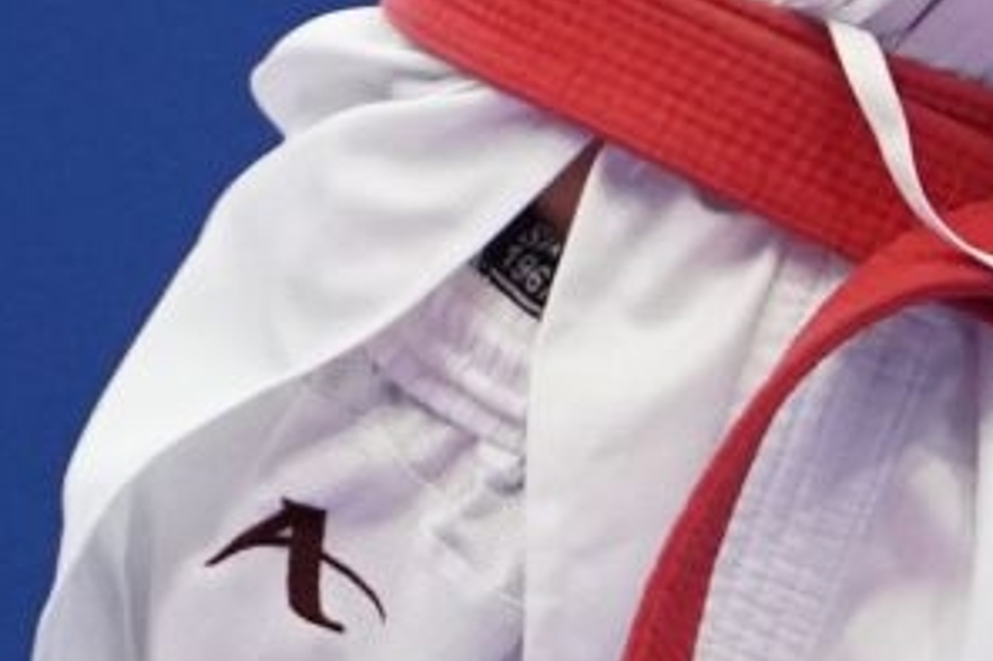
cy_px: -617
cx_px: 1640
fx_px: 40799
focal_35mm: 1480
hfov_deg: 1.4
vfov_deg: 0.9
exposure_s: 1/1000
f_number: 2.8
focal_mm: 162
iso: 4000
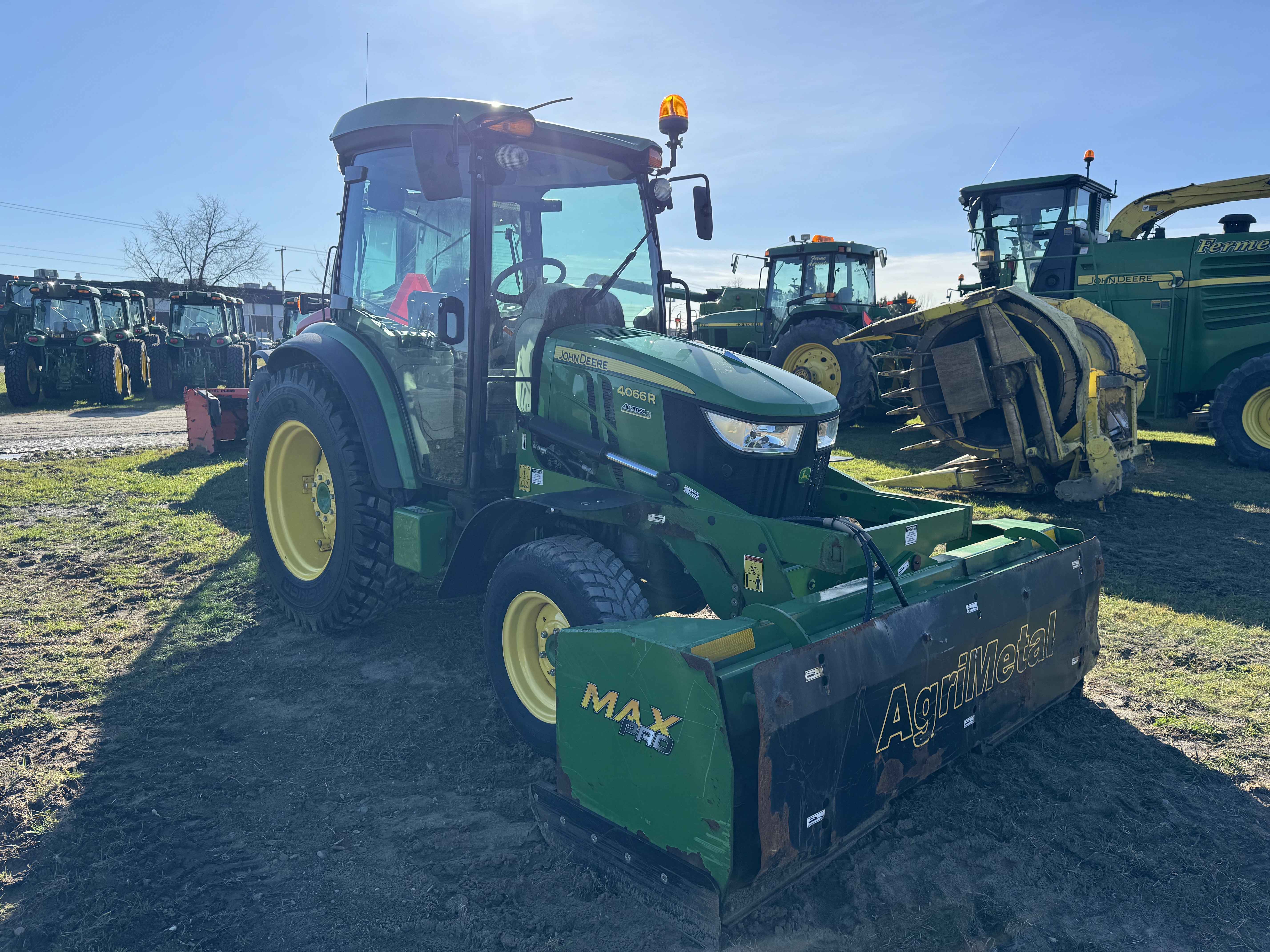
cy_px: 476
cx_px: 635
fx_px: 881
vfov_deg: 56.8
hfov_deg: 71.6
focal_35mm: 24
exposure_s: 1/2710
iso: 80
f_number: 1.78
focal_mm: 6.76
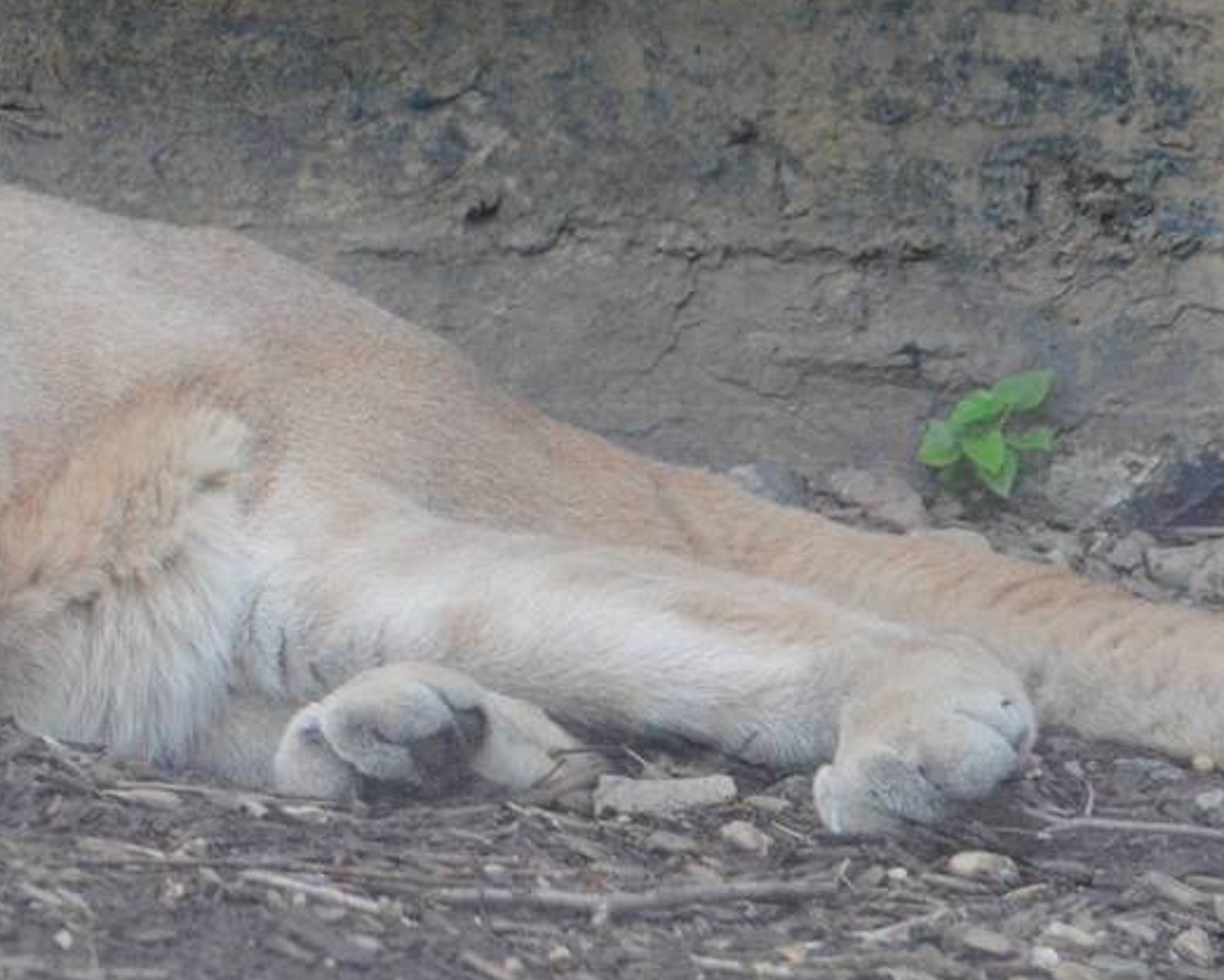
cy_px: 290
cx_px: 287
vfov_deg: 3.0
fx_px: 18805
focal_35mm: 519
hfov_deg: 3.7
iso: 360
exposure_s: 1/125
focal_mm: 120
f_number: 4.8
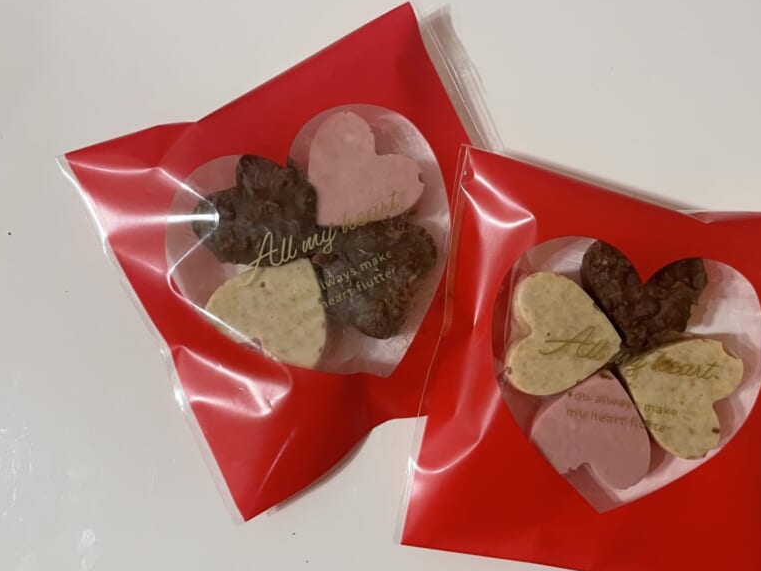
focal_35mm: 35
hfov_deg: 52.1
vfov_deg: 40.7
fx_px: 770
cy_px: 283
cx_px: 471
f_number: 1.6
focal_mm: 4.2
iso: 320
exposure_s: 1/60
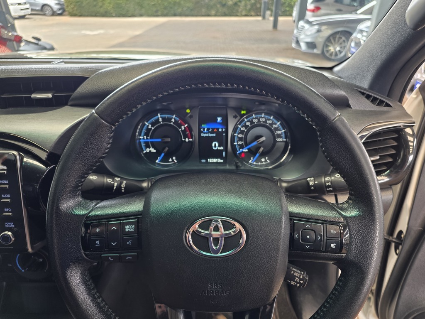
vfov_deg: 58.9
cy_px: 160
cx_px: 212
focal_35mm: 23
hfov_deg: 73.9
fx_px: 282
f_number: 1.7
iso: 125
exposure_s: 1/100
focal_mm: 6.25
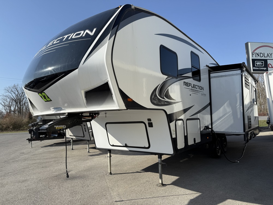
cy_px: 102
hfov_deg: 71.6
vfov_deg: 56.8
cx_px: 136
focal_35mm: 24
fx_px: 189
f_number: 1.78
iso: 80
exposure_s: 1/4405
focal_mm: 6.76
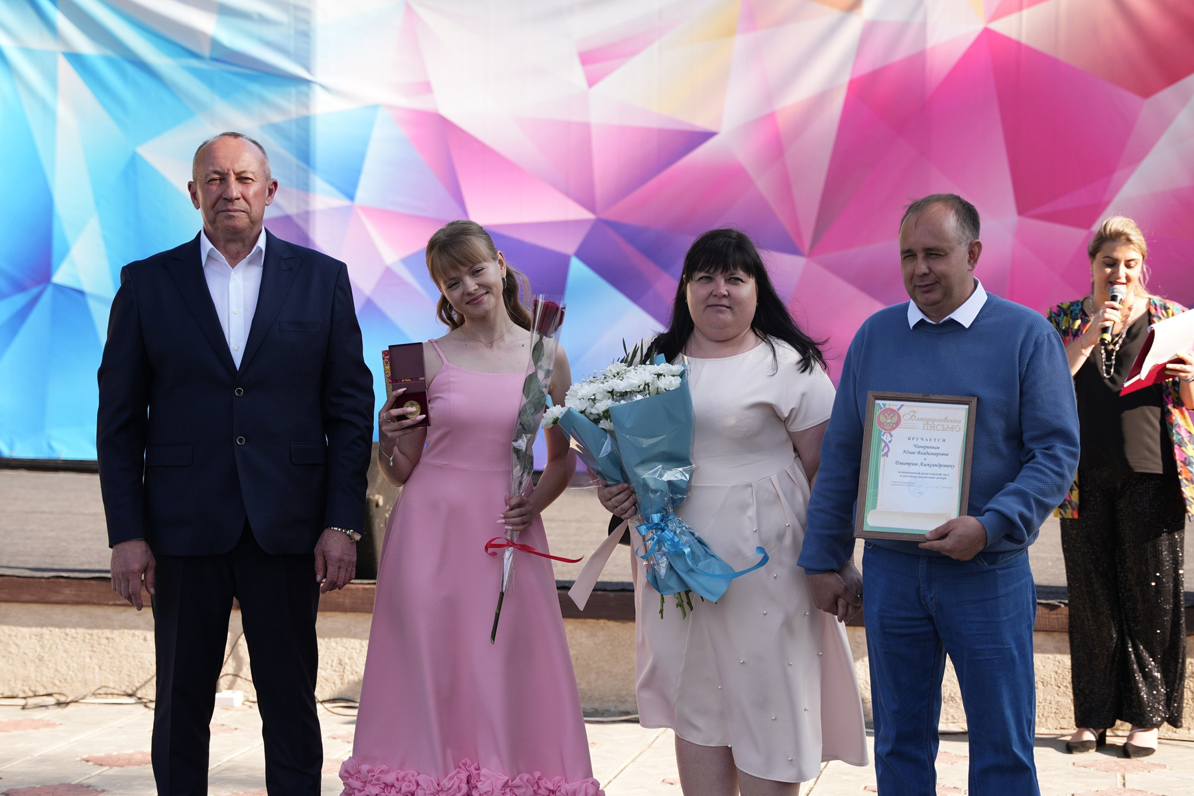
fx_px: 2691
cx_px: 653
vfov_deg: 16.8
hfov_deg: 25.0
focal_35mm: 81
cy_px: 521
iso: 160
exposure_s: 1/400
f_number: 2.8
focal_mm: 57.1
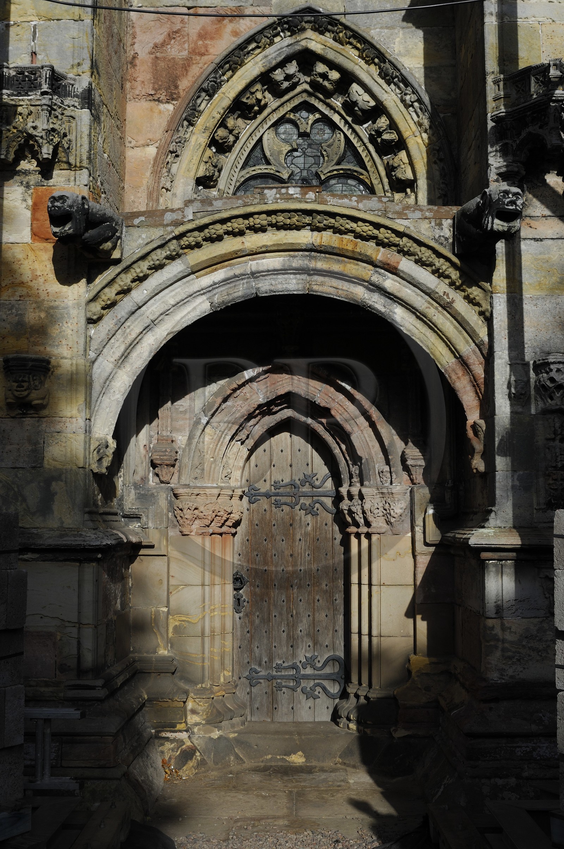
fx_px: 989
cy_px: 424
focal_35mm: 42
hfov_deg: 31.8
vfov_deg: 46.4
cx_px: 282
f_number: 8
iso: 100
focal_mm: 28
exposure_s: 1/320
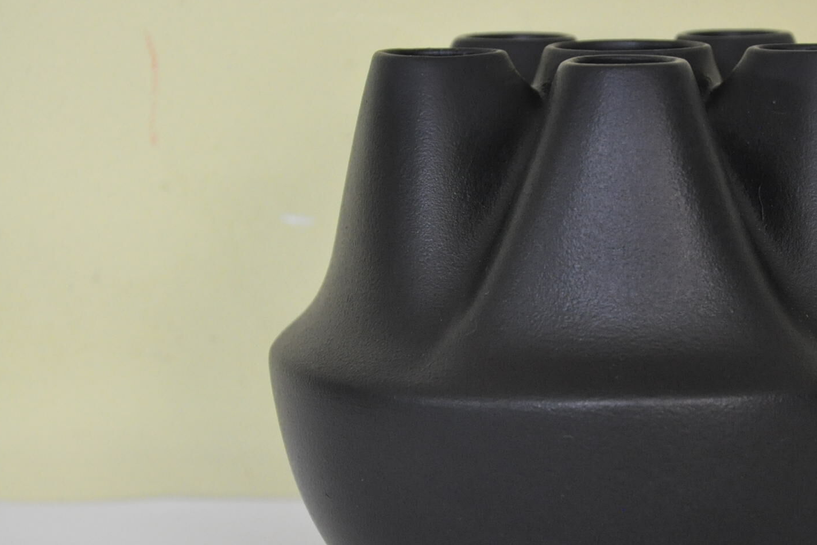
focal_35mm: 149
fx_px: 3382
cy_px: 325
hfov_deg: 13.7
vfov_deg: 9.2
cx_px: 608
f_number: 5.3
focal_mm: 66
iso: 1600
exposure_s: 1/80
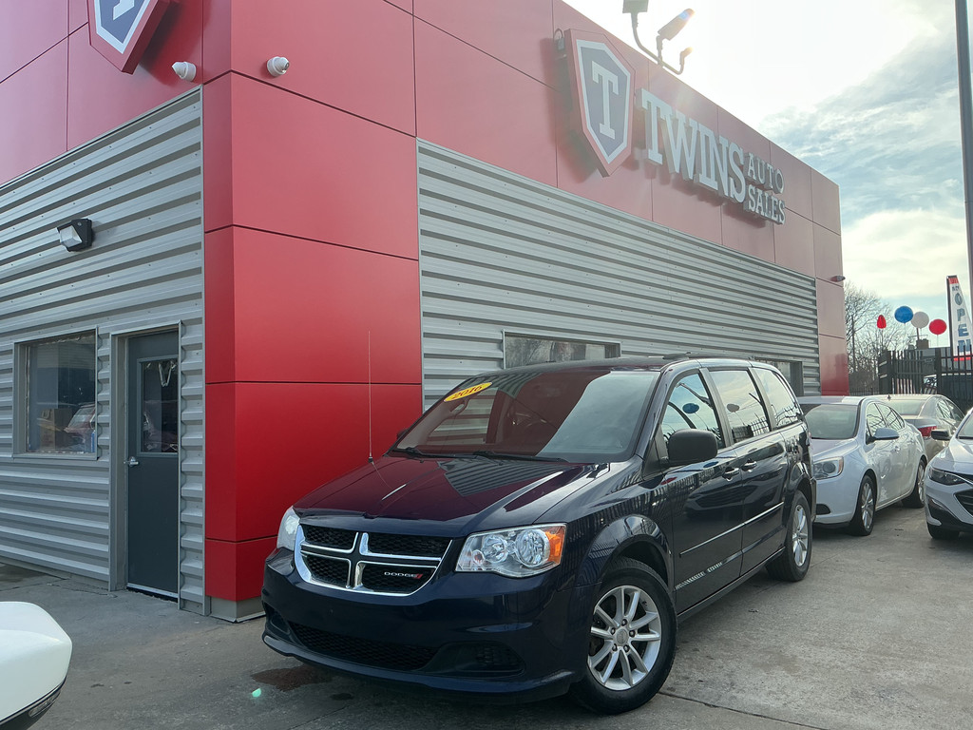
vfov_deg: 48.2
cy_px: 365
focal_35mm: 29
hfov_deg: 61.7
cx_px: 486
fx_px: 815
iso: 25
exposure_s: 1/883
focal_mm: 3
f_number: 1.8
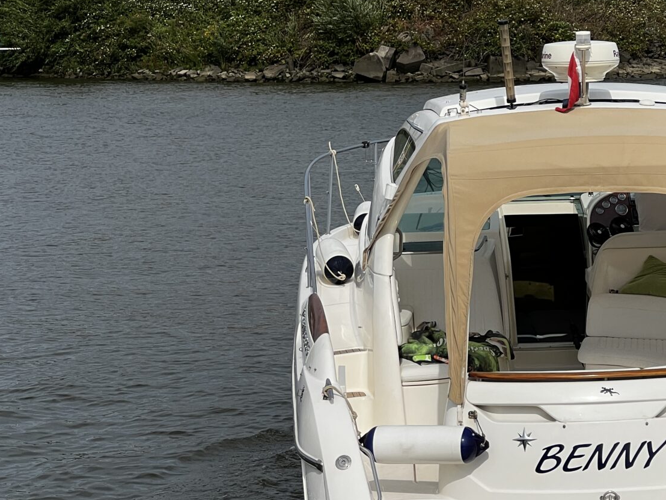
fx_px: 2674
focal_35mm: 139
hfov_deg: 14.1
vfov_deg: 10.7
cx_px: 560
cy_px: 327
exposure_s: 1/1309
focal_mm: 9
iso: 32
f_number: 2.8
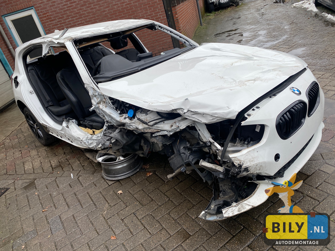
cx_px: 168
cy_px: 126
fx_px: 252
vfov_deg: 53.1
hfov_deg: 67.3
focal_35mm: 26
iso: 32
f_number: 1.8
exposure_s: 1/778
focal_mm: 4.25
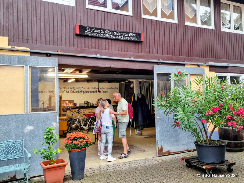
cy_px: 92
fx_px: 162
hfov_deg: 73.9
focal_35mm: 23
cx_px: 122
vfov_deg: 58.9
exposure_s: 1/100
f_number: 1.8
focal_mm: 6.4
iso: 200
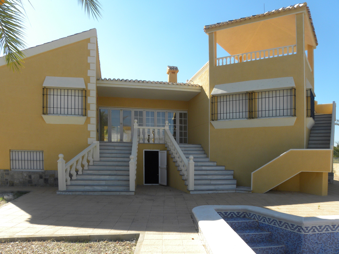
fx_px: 255
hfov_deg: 67.3
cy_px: 127
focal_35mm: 26
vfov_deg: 53.1
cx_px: 170
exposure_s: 1/217
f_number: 5.6
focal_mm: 4.6
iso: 64
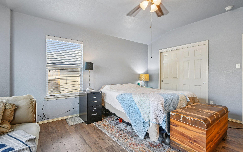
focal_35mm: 16
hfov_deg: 97.8
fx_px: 106
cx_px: 118
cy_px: 72
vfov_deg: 71.2
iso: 400
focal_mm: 10
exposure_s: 1/50
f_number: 8
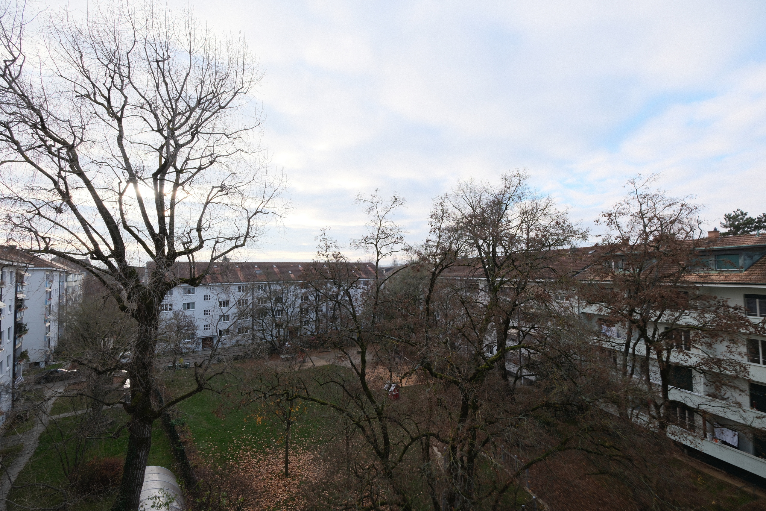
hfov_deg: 100.4
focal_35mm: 15
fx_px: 319
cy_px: 256
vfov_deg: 77.3
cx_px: 383
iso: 125
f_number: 4.5
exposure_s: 1/140
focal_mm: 10
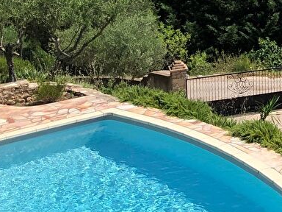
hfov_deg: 16.8
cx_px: 437
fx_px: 855
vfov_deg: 13.5
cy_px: -83
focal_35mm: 105
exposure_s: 1/2183
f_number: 1.8
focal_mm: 4
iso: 20
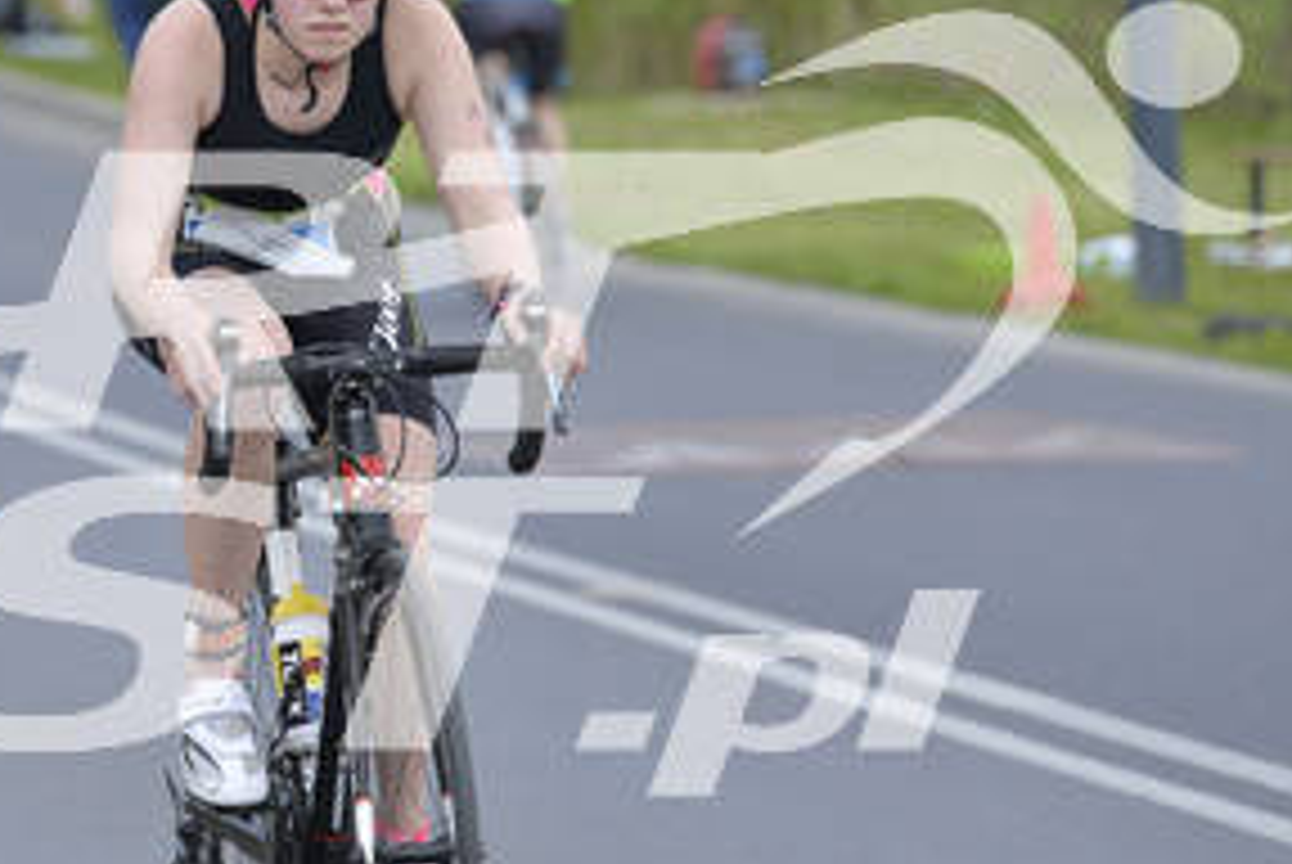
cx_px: 113
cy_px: 398
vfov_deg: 3.3
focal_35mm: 412
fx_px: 14801
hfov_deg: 5.0
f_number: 4
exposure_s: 1/2500
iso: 400
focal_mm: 185
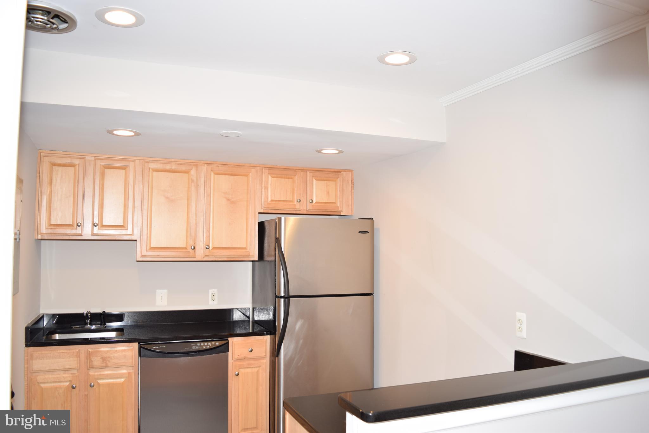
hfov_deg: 67.4
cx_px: 324
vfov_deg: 47.9
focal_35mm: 27
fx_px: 487
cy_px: 216
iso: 100
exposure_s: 1/30
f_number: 3.5
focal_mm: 18
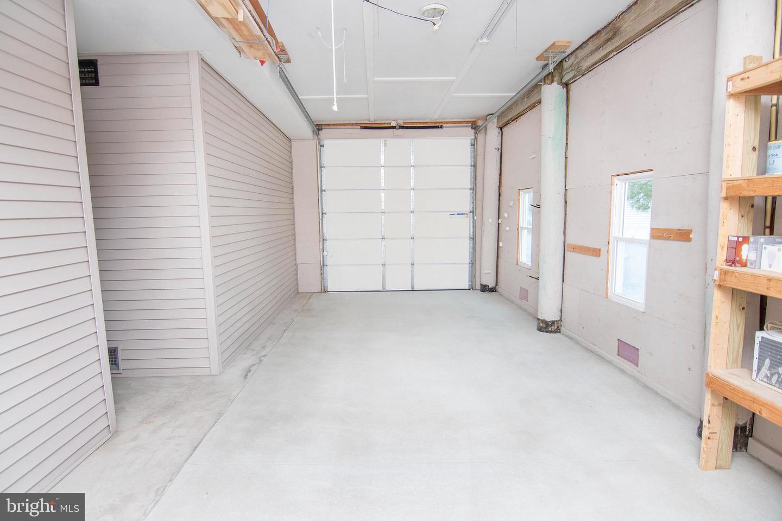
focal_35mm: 18
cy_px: 260
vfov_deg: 67.4
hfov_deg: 90.0
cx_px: 391
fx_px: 391
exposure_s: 1/60
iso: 400
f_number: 5.6
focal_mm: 12
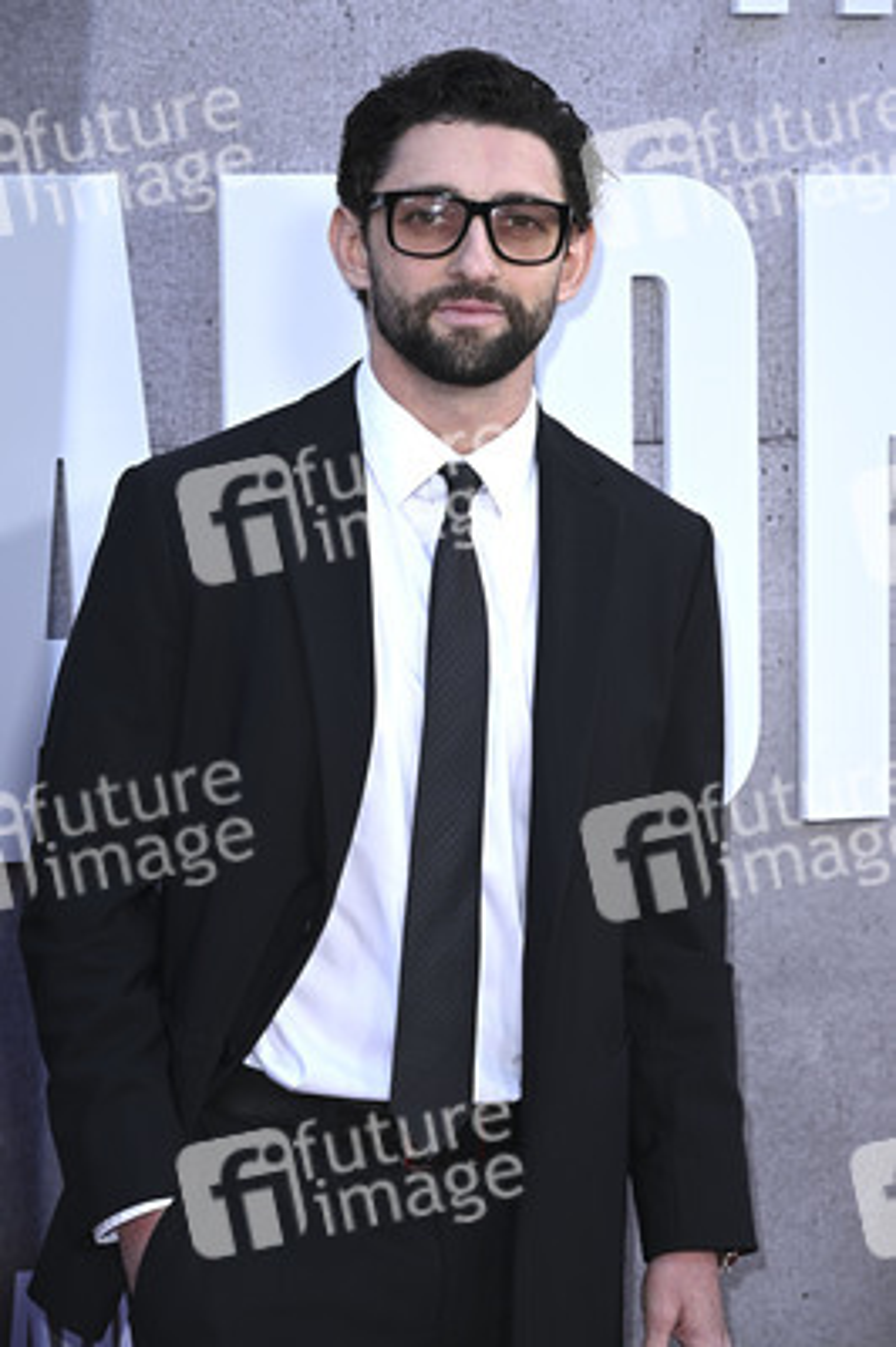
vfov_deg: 20.8
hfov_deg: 13.9
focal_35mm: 98
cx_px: 448
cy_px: 674
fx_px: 3665
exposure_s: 1/250
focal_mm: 98
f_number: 6.3
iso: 640
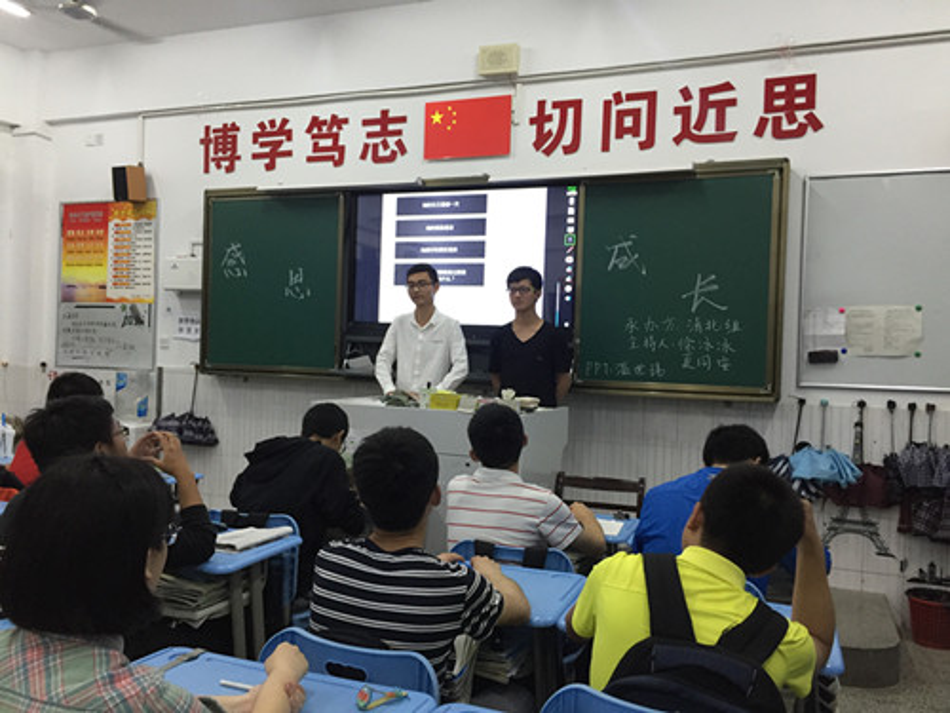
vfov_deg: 48.2
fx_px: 796
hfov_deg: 61.7
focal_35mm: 29
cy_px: 356
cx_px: 475
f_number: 2.2
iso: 160
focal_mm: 4.15
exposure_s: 1/33
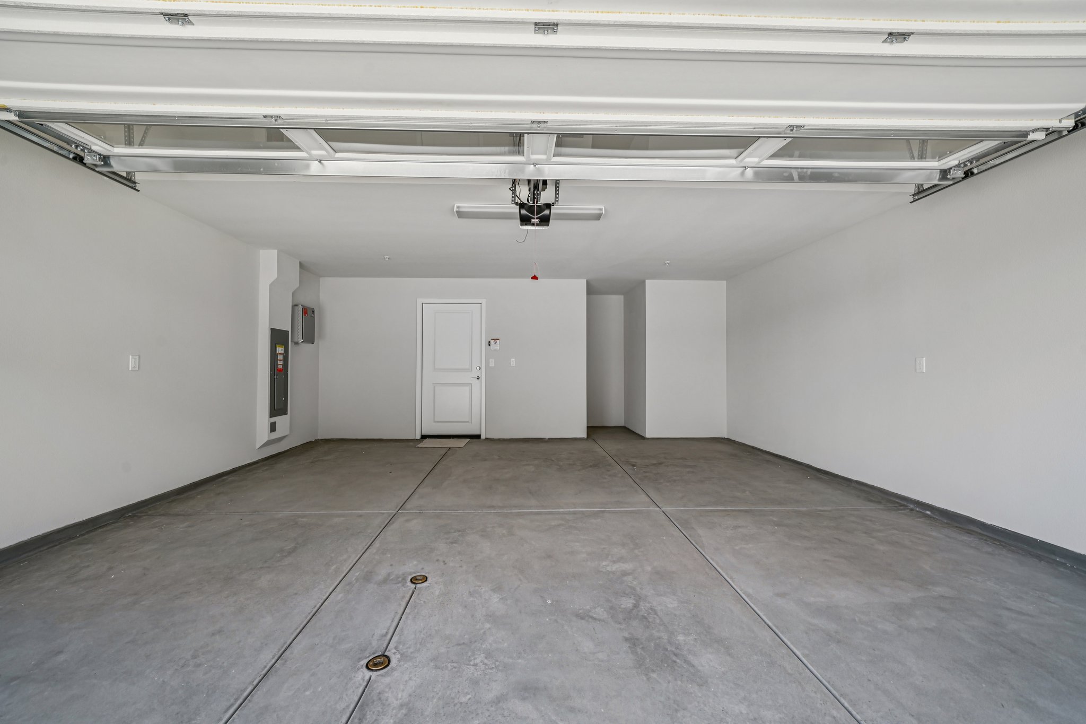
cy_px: 362
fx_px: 422
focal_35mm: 14
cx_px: 543
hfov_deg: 104.3
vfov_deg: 81.2
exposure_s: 1/30
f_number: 8
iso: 100
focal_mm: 14
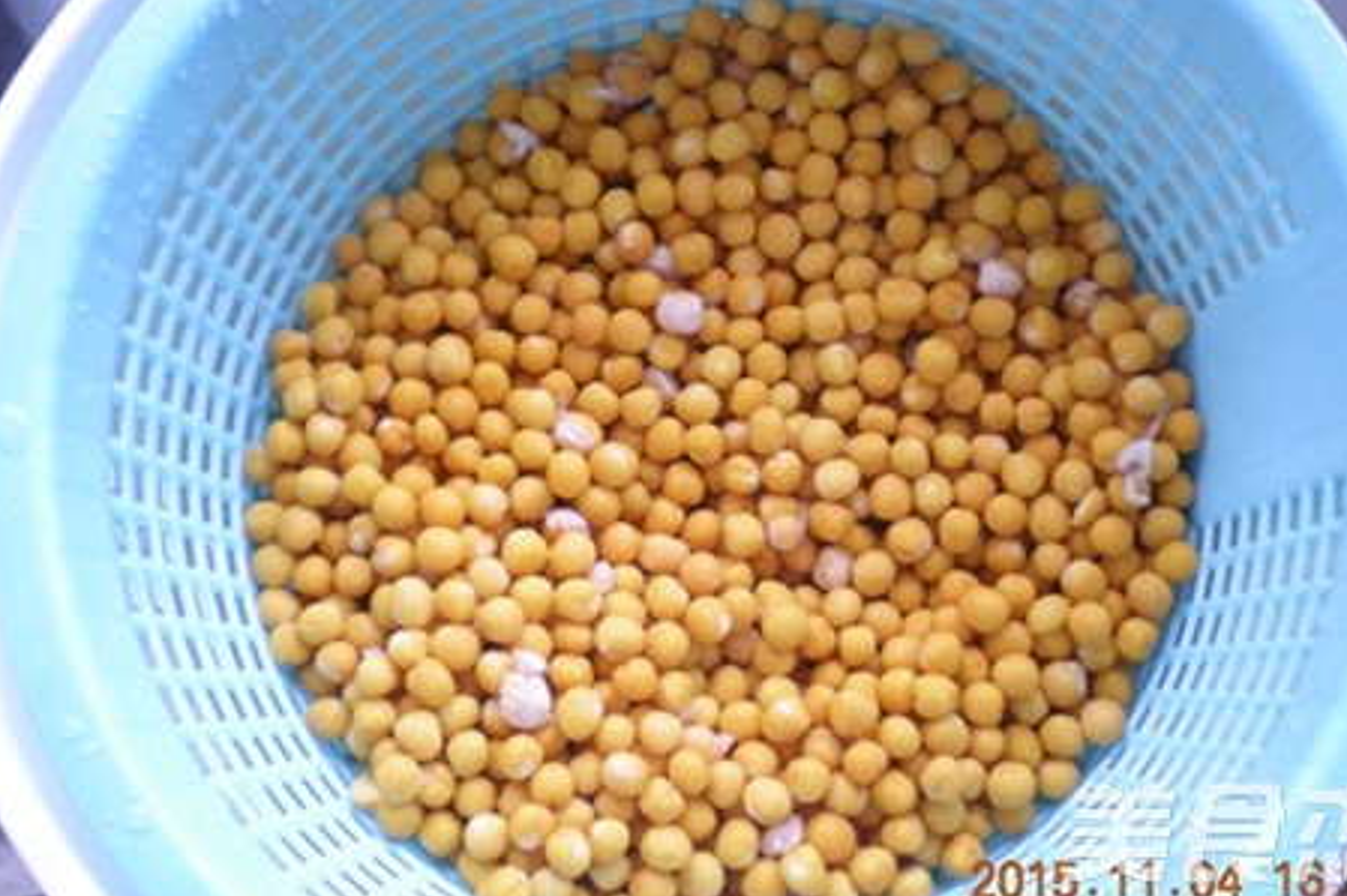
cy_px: 436
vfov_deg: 30.5
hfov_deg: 44.5
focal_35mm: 44
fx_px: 1646
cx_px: 720
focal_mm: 6.3
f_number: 3.1
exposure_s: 1/7.9
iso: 215
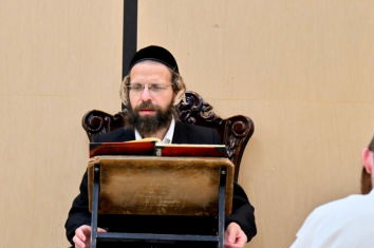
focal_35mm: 228
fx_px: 2365
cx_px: 144
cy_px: 139
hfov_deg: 9.0
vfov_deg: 6.0
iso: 1250
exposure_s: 1/320
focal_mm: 120
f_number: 4
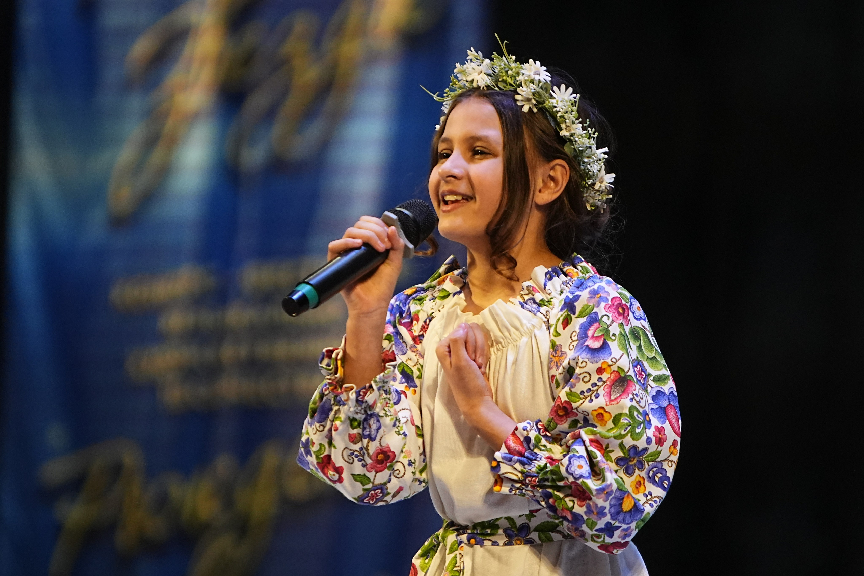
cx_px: 432
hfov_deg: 7.1
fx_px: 7008
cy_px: 288
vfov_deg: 4.7
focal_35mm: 292
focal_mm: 195
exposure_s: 1/400
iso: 3200
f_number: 2.8
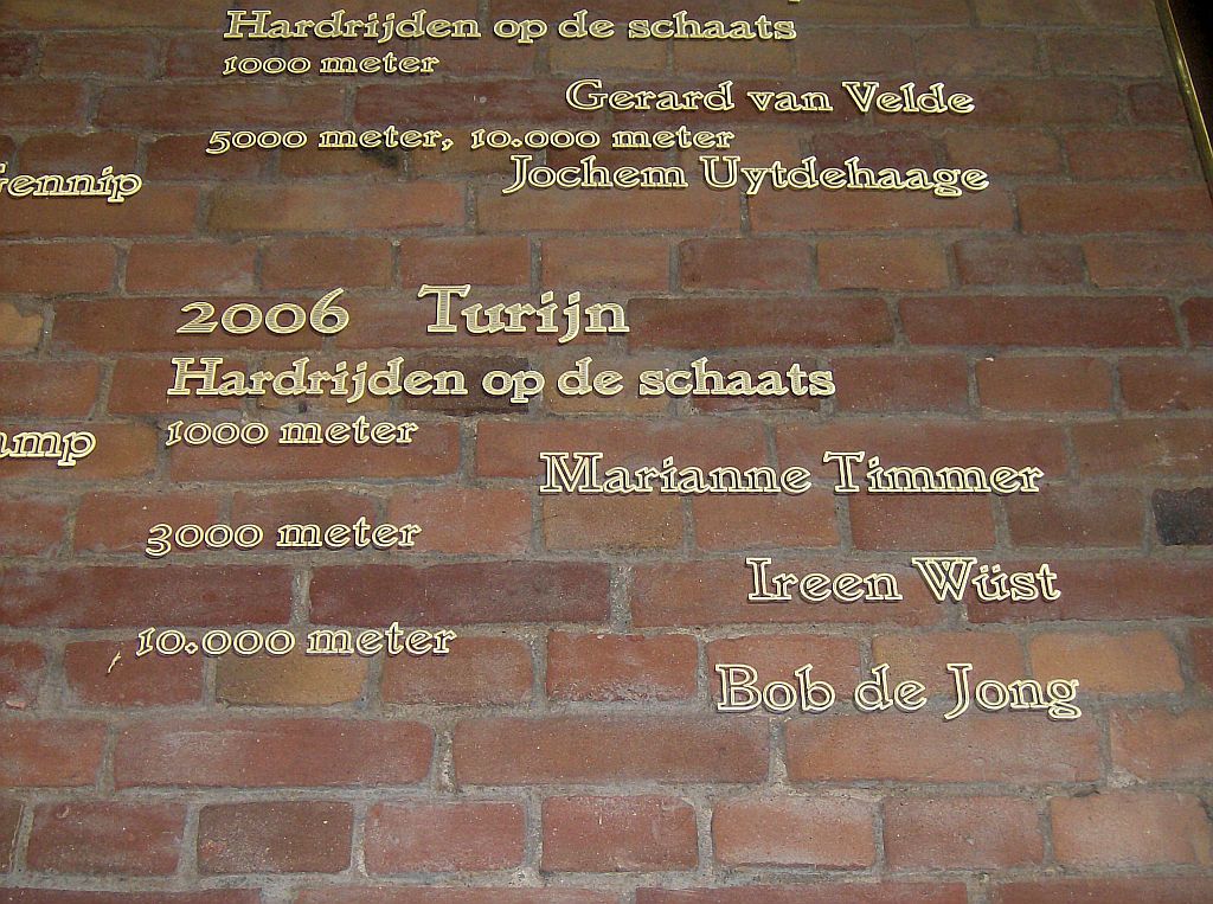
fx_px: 1958
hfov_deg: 34.4
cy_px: 452
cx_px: 606
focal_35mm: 56
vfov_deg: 26.0
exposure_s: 1/82.2
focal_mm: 9.3
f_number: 3.4
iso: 200
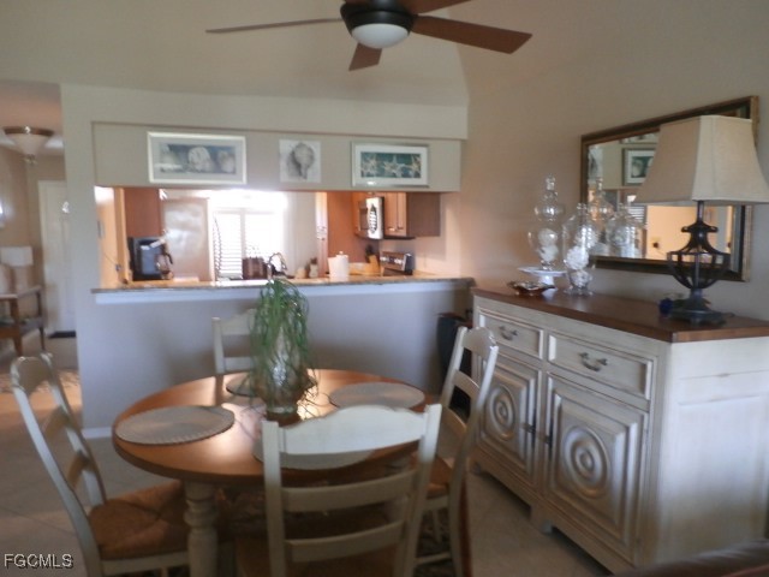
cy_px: 288
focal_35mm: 25
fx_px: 555
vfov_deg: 54.9
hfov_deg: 69.4
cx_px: 384
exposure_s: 1/13
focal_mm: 4.5
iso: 400
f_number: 3
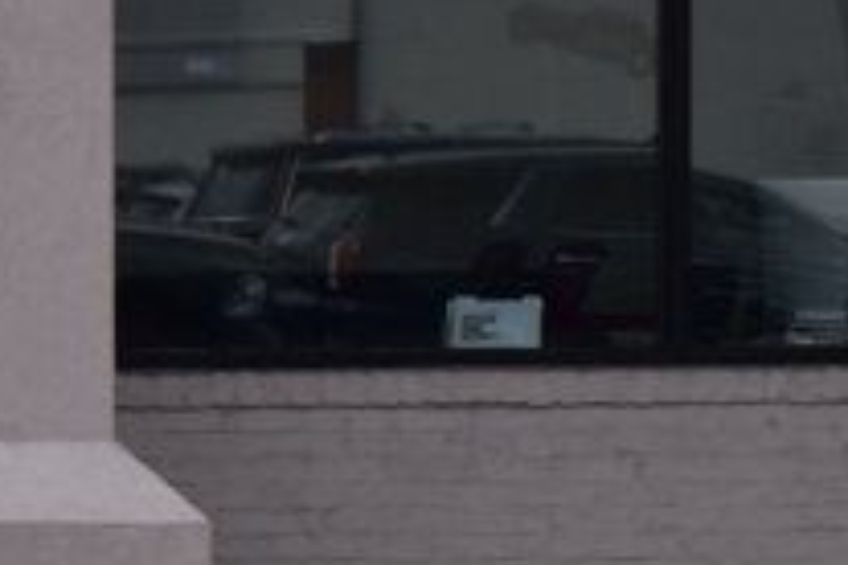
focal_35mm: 208
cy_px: 332
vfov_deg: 6.6
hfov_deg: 9.1
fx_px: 4899
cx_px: -1045
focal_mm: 28
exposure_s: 1/500
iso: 320
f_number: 11
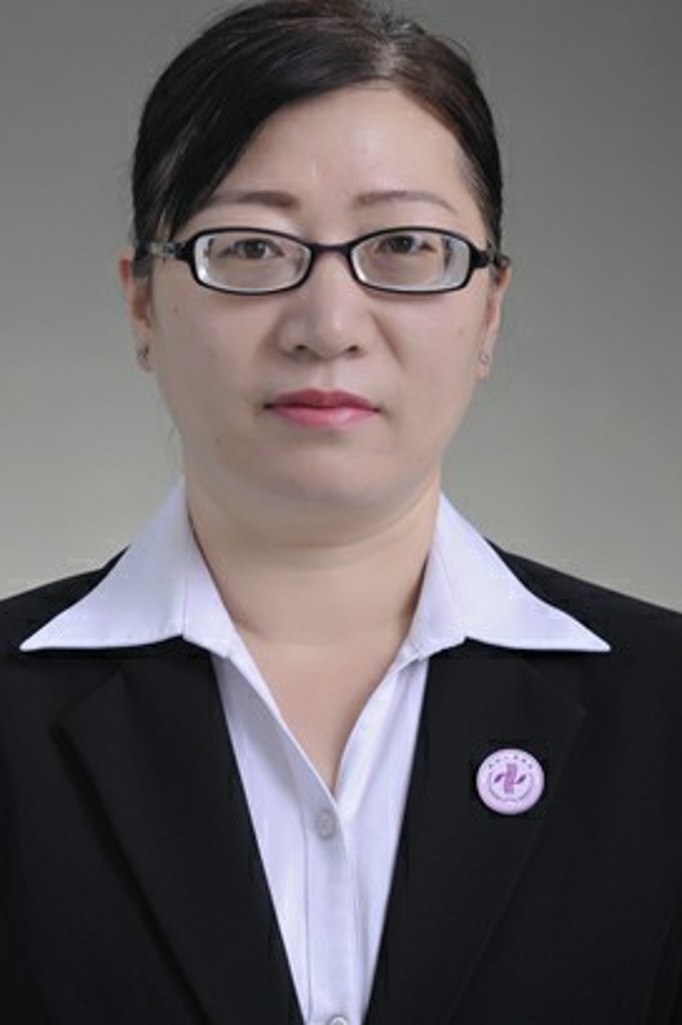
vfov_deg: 14.6
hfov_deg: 9.7
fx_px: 4000
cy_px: 462
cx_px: 323
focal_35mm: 141
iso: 160
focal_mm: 85
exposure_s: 1/125
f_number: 5.6
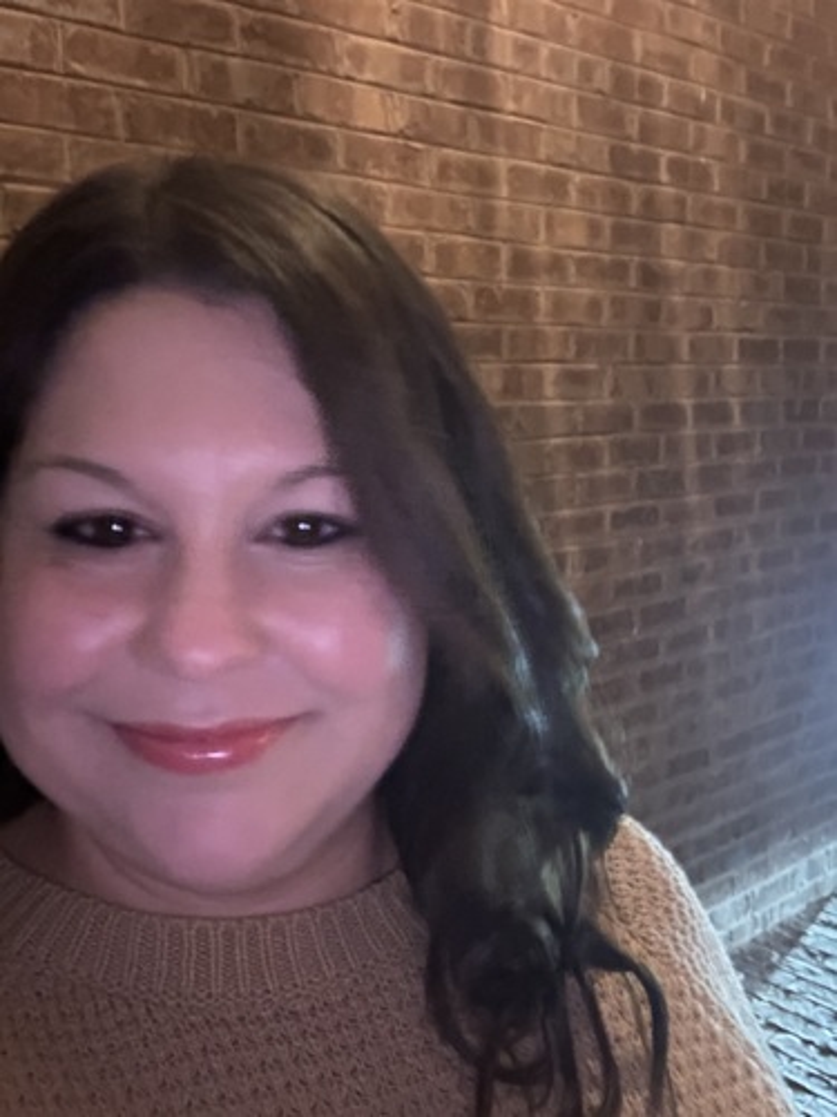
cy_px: 558
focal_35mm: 30
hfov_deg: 46.8
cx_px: 418
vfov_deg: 60.0
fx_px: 967
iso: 1250
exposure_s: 1/15
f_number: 1.9
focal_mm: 2.69
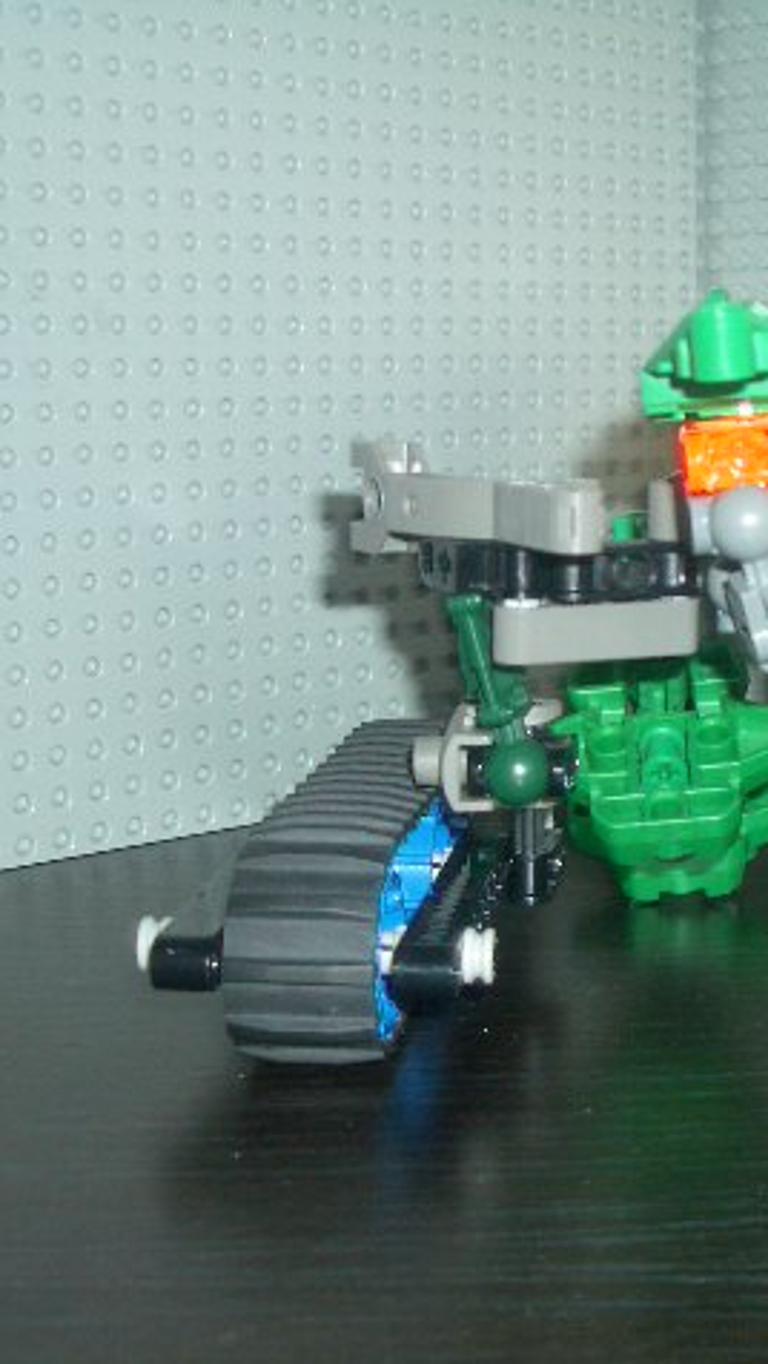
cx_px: 774
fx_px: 2171
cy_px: 679
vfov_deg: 34.9
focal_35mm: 60
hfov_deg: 19.5
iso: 100
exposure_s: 1/60
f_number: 2.8
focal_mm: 6.8
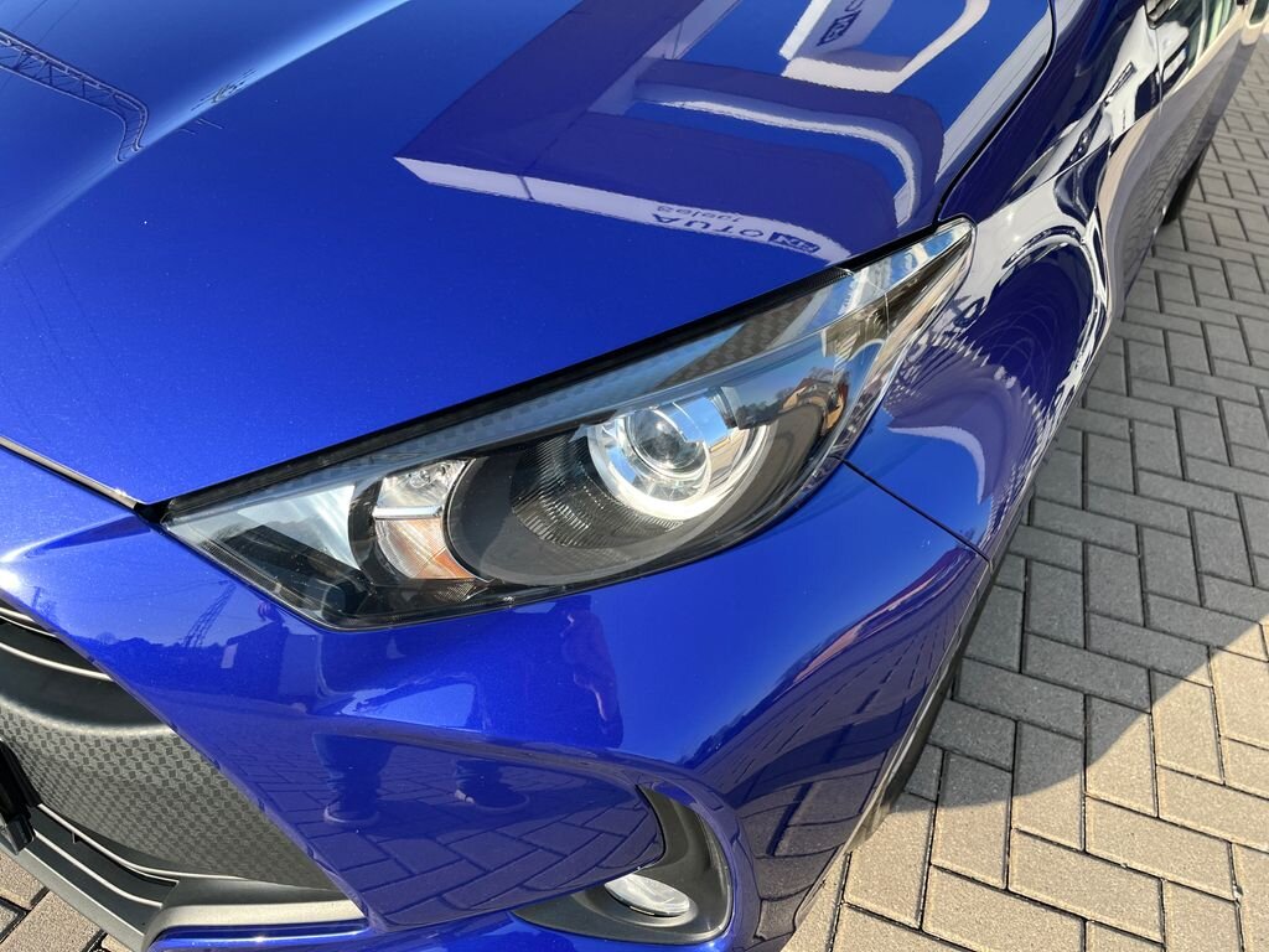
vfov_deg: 53.1
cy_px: 476
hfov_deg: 67.3
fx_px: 953
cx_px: 634
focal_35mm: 26
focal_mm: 5.1
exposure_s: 1/484
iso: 50
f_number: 1.6
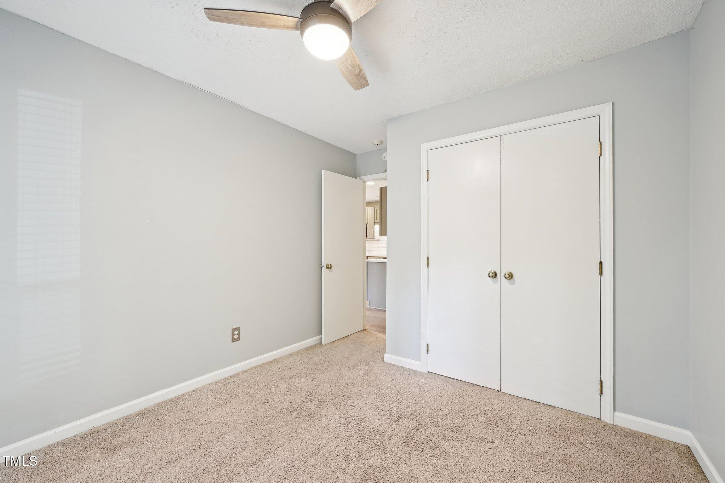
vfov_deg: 81.2
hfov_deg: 104.3
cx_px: 362
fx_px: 282
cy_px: 242
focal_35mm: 14
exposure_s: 1/10
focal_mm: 14
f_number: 8
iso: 400
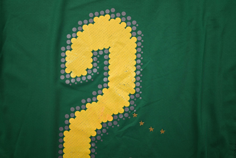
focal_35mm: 30
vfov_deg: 43.6
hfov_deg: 61.9
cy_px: 79
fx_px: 197
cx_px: 118
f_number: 4.8
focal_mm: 30
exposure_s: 1/125
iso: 200
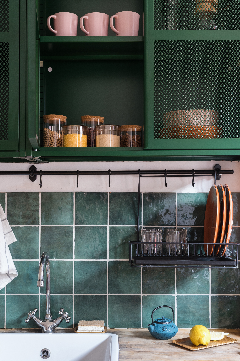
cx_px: 120
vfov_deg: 39.6
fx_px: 500
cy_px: 180
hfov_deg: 27.0
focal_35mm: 50
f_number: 5.6
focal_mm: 50
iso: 320
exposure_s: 1/4
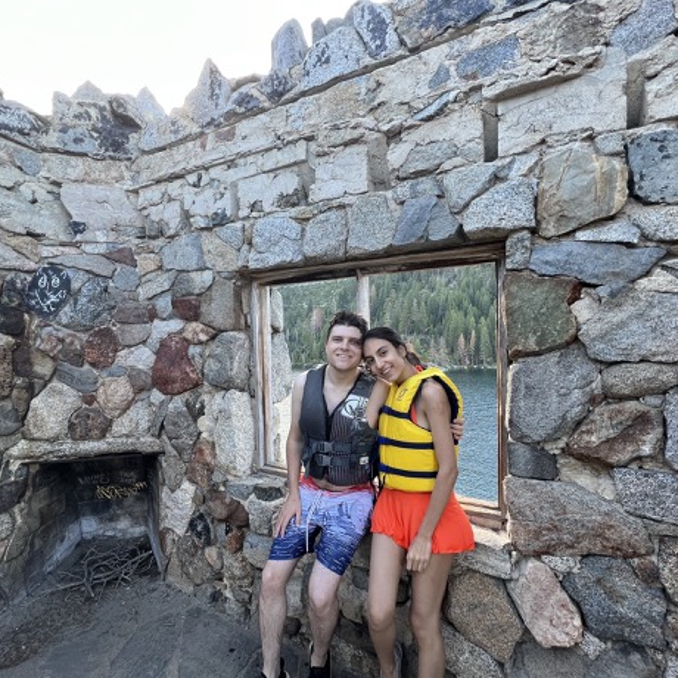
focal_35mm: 16
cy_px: 346
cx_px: 314
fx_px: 355
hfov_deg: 87.3
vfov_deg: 87.4
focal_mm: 1.57
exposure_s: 1/99
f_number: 1.8
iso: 64
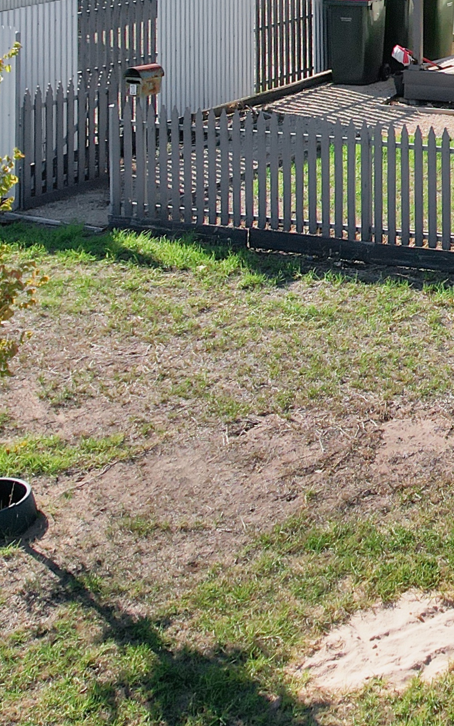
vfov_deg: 26.0
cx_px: 708
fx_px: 1504
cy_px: 40
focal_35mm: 76
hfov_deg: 15.6
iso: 130
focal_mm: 8.38
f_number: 2.8
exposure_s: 1/2500
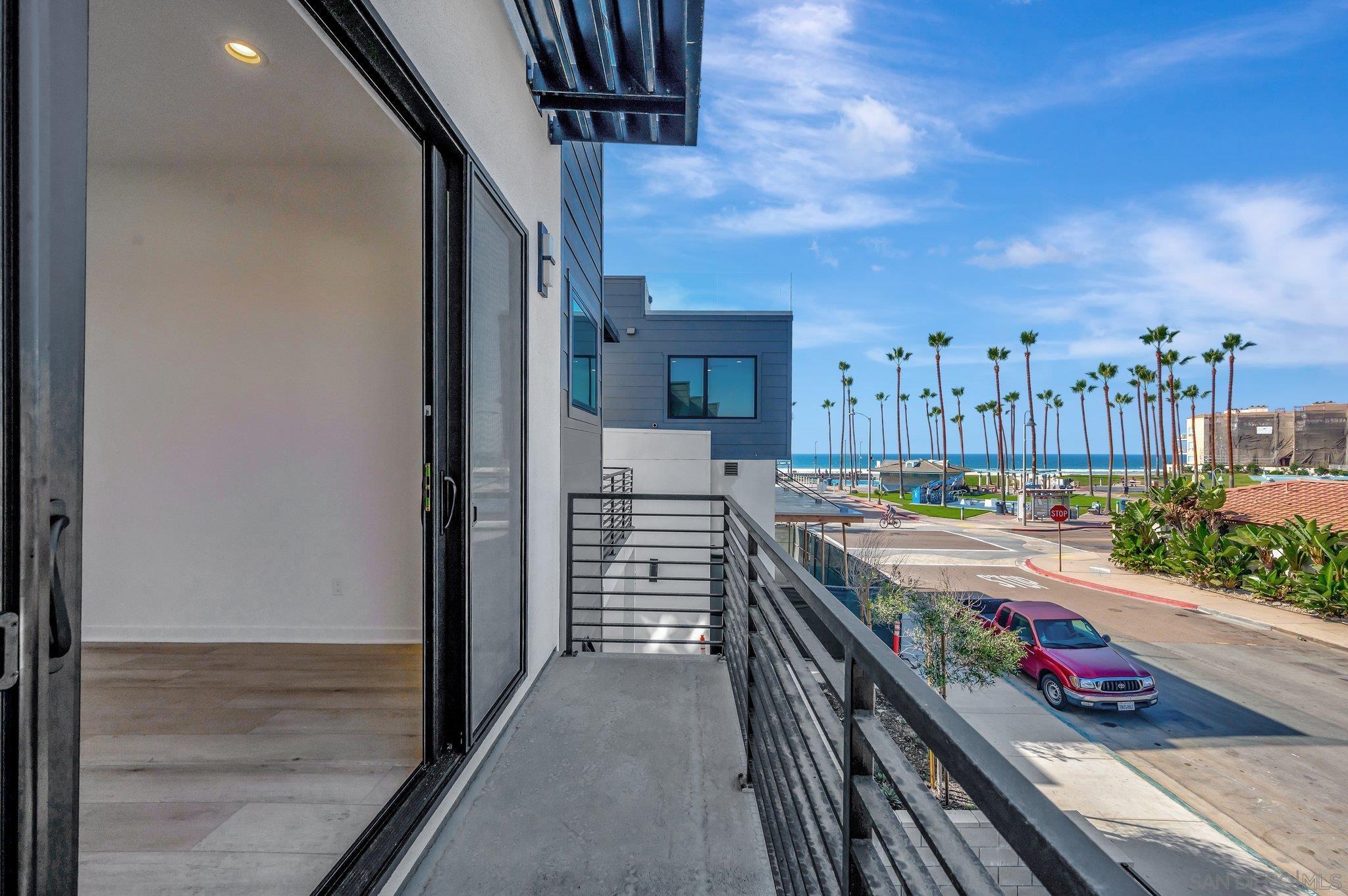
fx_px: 524
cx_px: 674
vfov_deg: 81.1
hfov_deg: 104.3
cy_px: 448
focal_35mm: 14
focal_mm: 14
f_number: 8
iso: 400
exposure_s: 1/1000
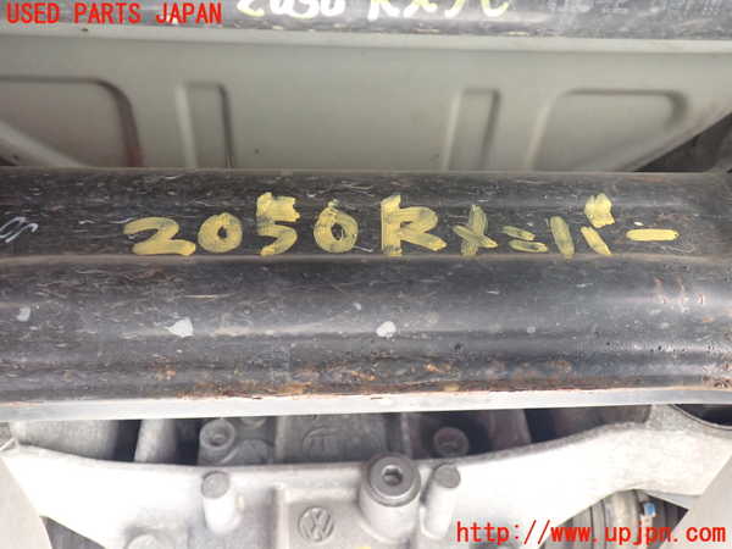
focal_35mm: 30
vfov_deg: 46.8
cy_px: 274
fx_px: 634
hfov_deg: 60.0
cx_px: 366
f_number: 2.3
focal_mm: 5.4
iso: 400
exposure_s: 1/30
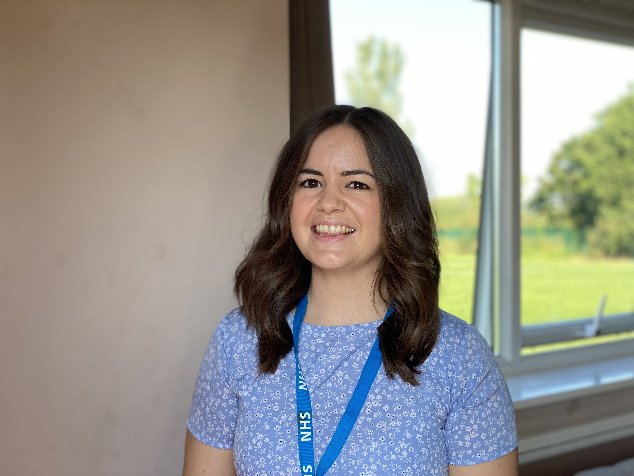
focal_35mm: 52
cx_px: 317
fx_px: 952
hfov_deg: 36.8
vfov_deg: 28.0
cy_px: 238
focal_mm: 6
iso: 40
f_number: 2
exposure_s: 1/122
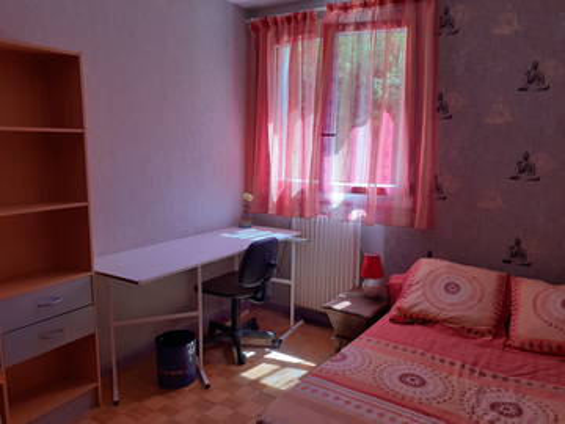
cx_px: 282
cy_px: 212
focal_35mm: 27
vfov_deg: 51.4
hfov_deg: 65.3
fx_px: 441
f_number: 1.9
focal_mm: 3.6
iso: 40
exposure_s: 1/100
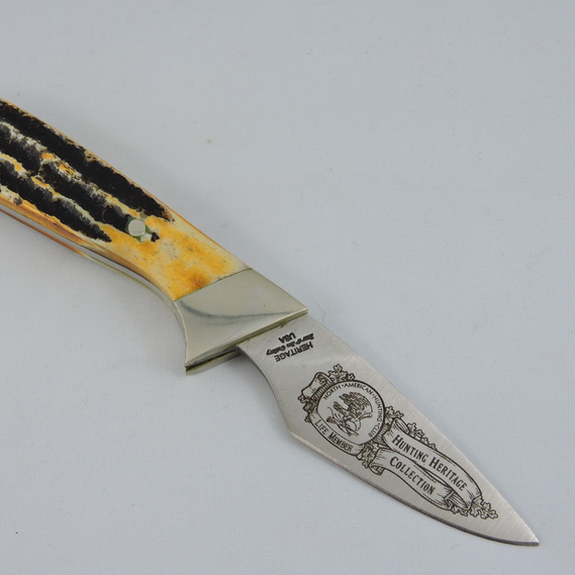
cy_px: 290
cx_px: 205
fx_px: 1128
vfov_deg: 28.6
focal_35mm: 60
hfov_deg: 28.5
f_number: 4
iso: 100
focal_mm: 9
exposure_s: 1/50
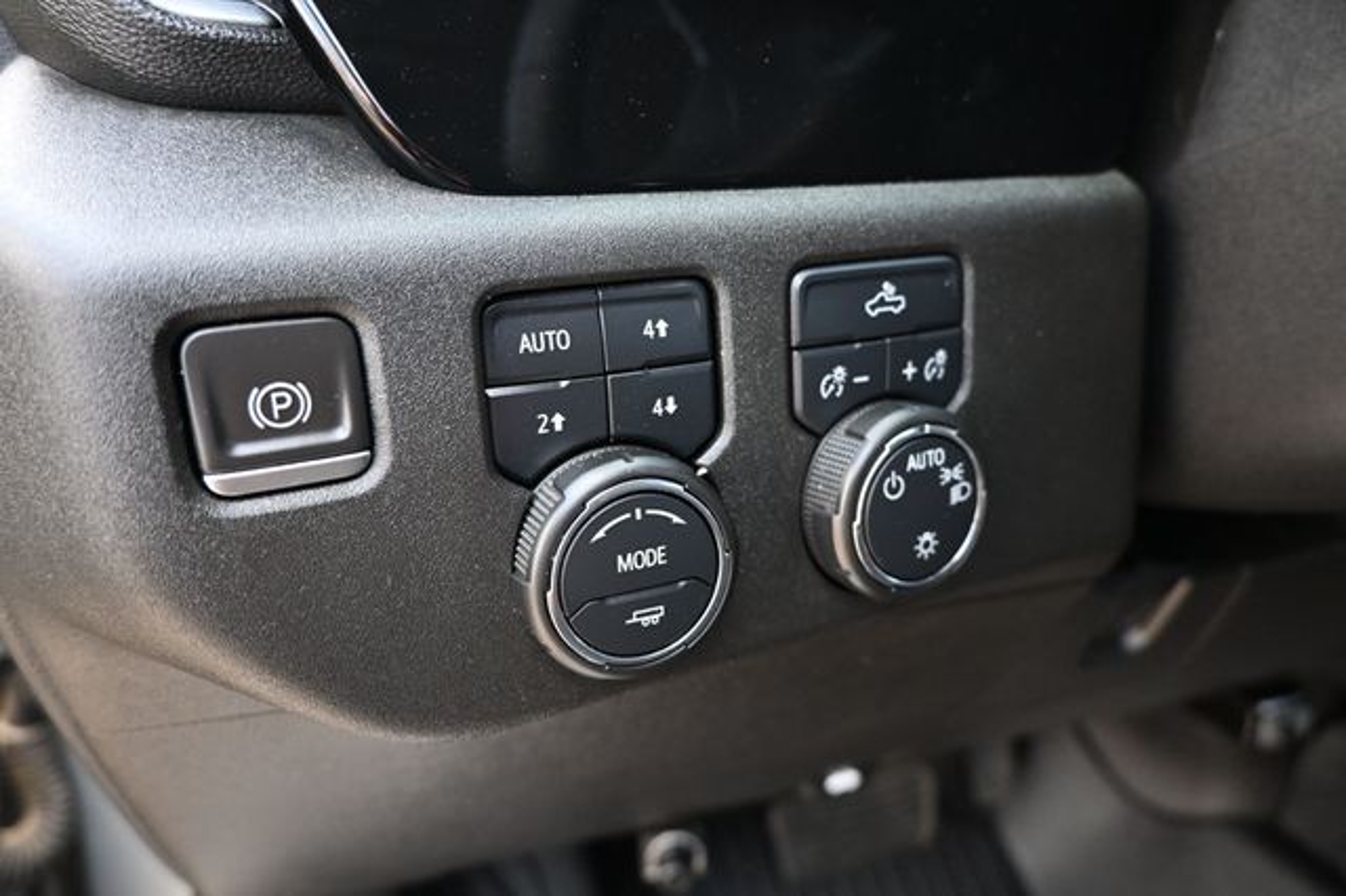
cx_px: 673
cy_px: 448
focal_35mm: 24
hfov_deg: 73.8
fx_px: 897
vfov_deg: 53.1
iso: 1100
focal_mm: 16
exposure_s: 1/125
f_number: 3.5
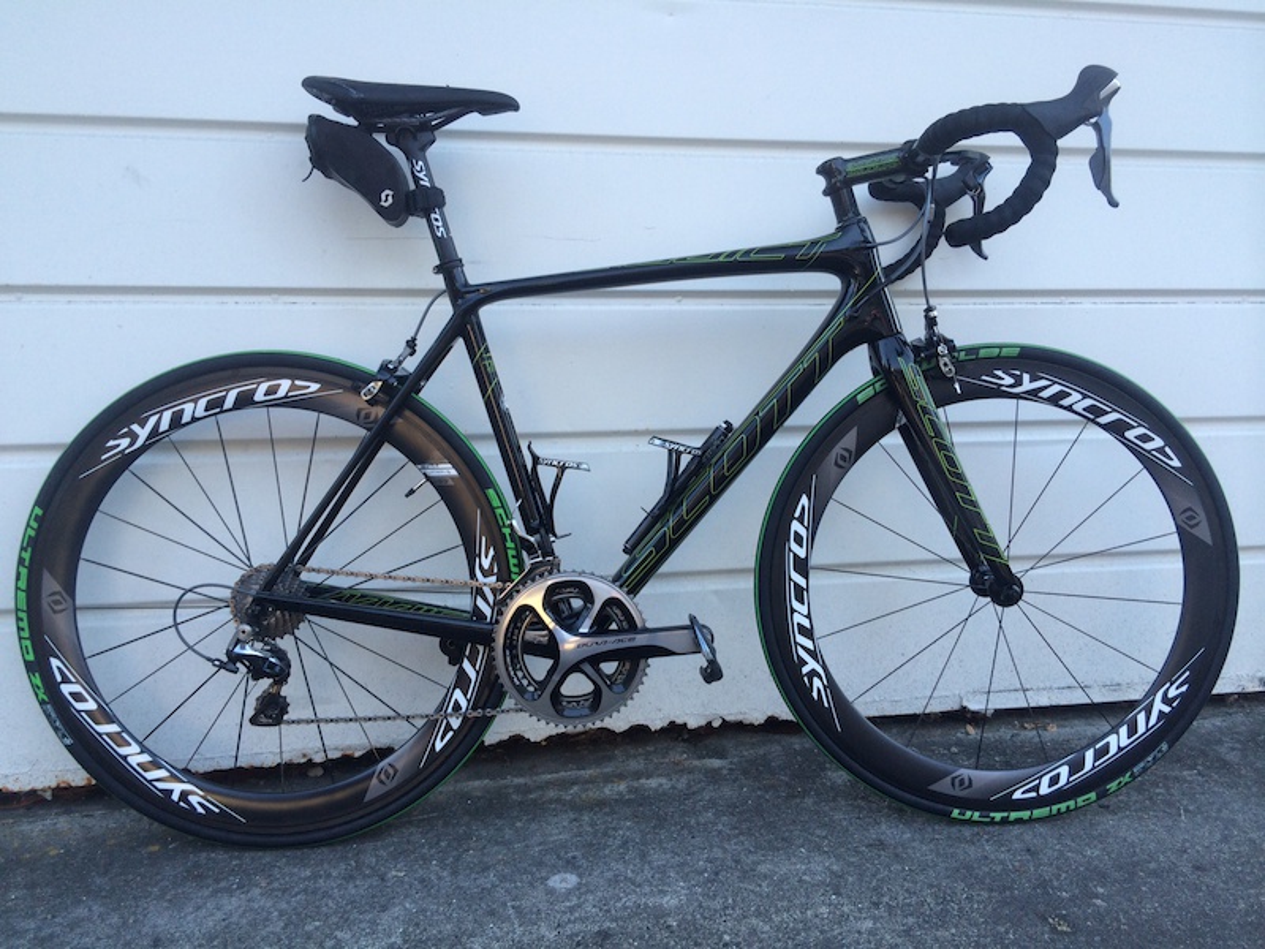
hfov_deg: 60.0
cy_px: 474
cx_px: 632
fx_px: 1096
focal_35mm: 30
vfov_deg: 46.8
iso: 50
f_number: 2.2
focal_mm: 4.12
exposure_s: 1/120
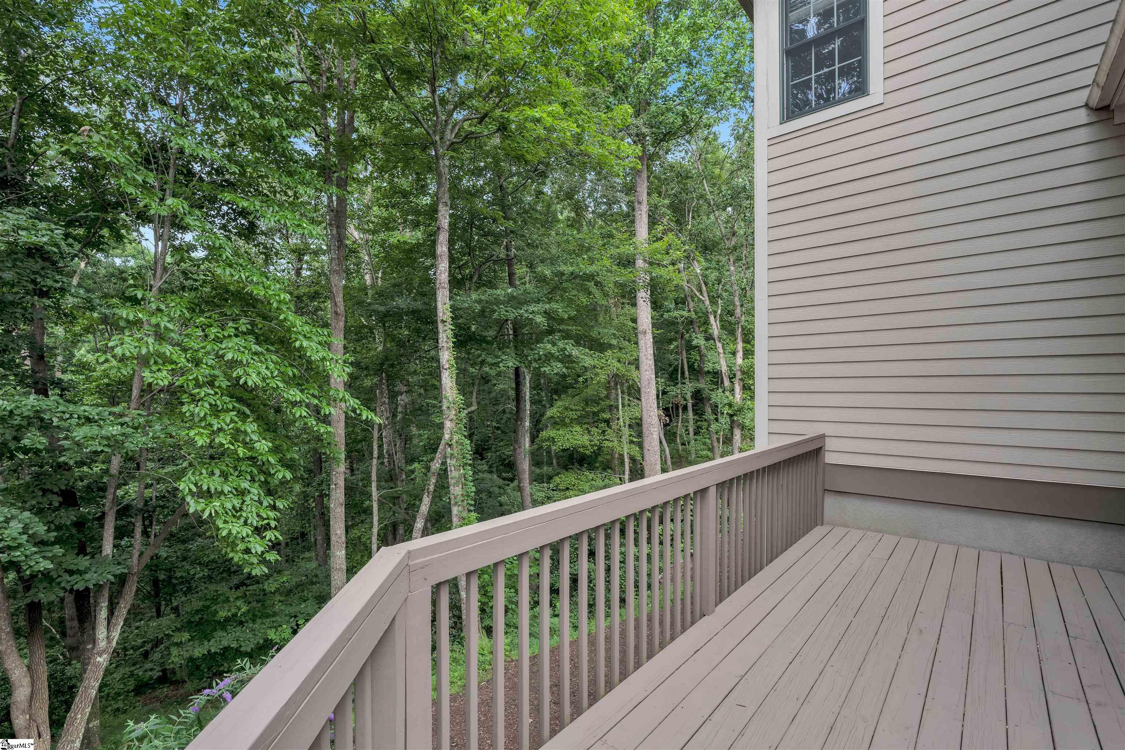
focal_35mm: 16
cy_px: 375
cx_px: 562
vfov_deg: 73.7
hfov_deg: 96.7
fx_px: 500
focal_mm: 16
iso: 160
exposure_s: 1/50
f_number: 9
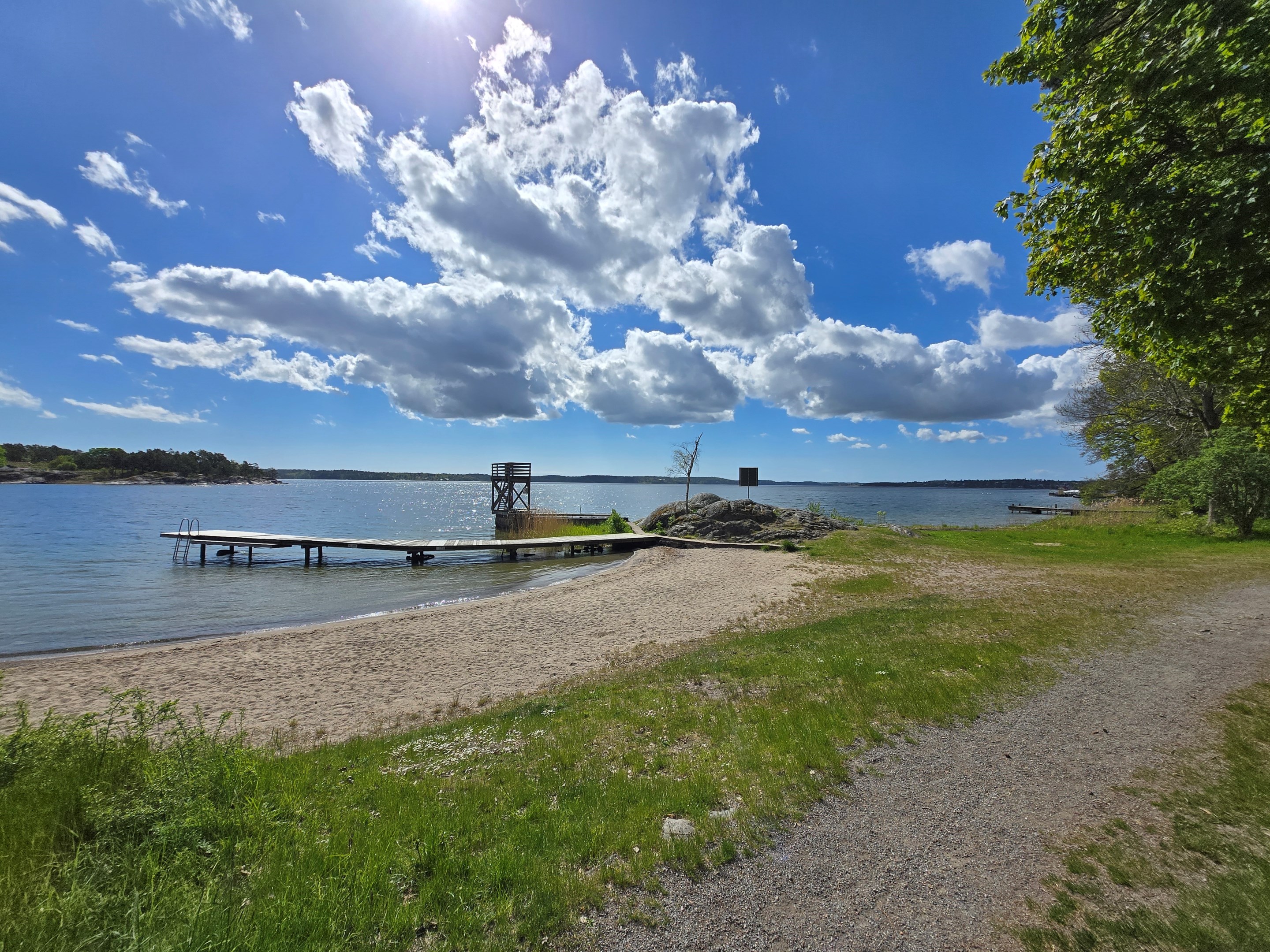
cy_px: 476
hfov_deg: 106.2
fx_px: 477
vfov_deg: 89.9
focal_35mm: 13
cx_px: 635
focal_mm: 1.7
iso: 25
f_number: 2.2
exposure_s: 1/3579
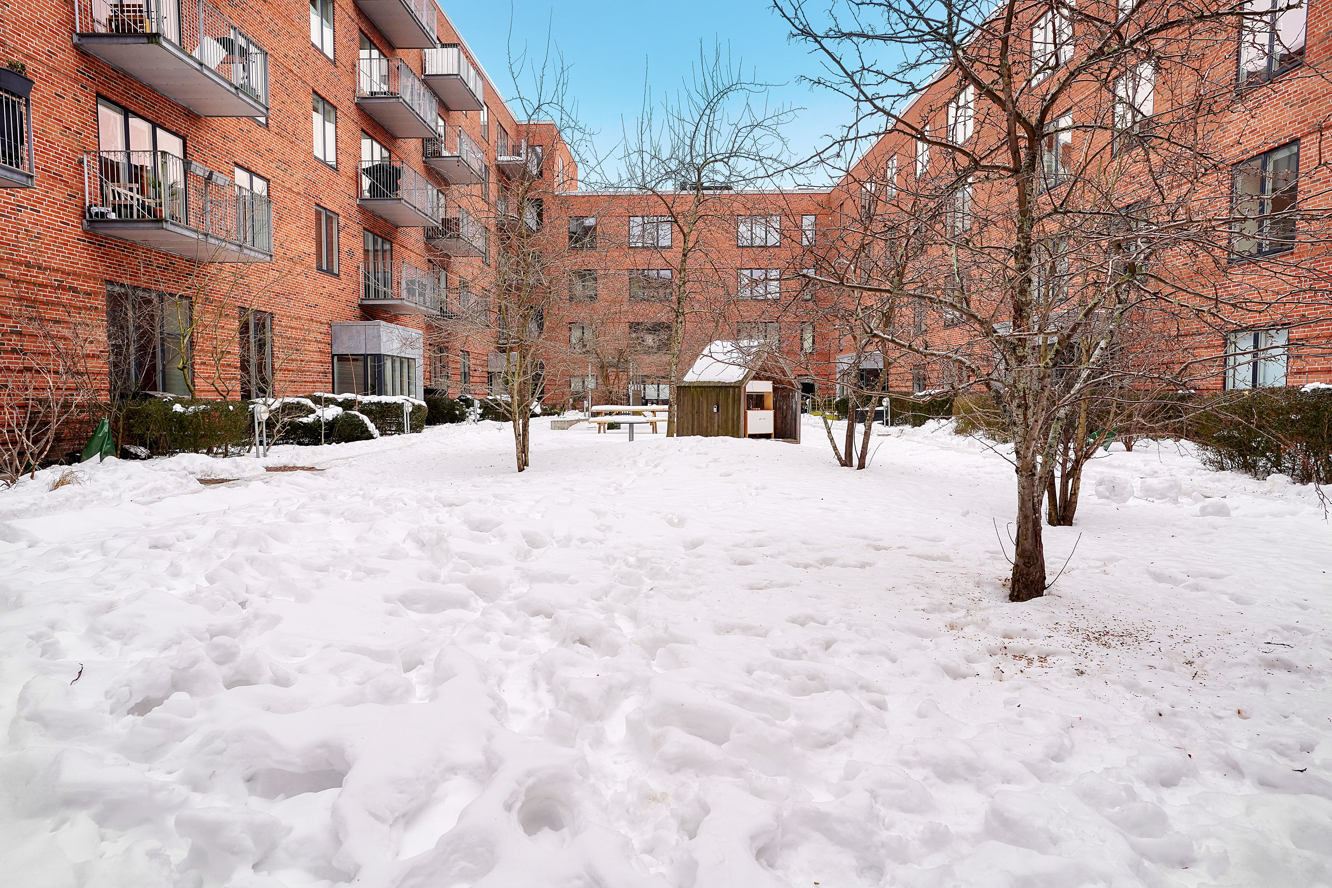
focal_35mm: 23
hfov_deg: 76.1
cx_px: 666
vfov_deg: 55.1
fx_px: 851
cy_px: 444
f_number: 8
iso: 400
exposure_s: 1/50
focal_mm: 23
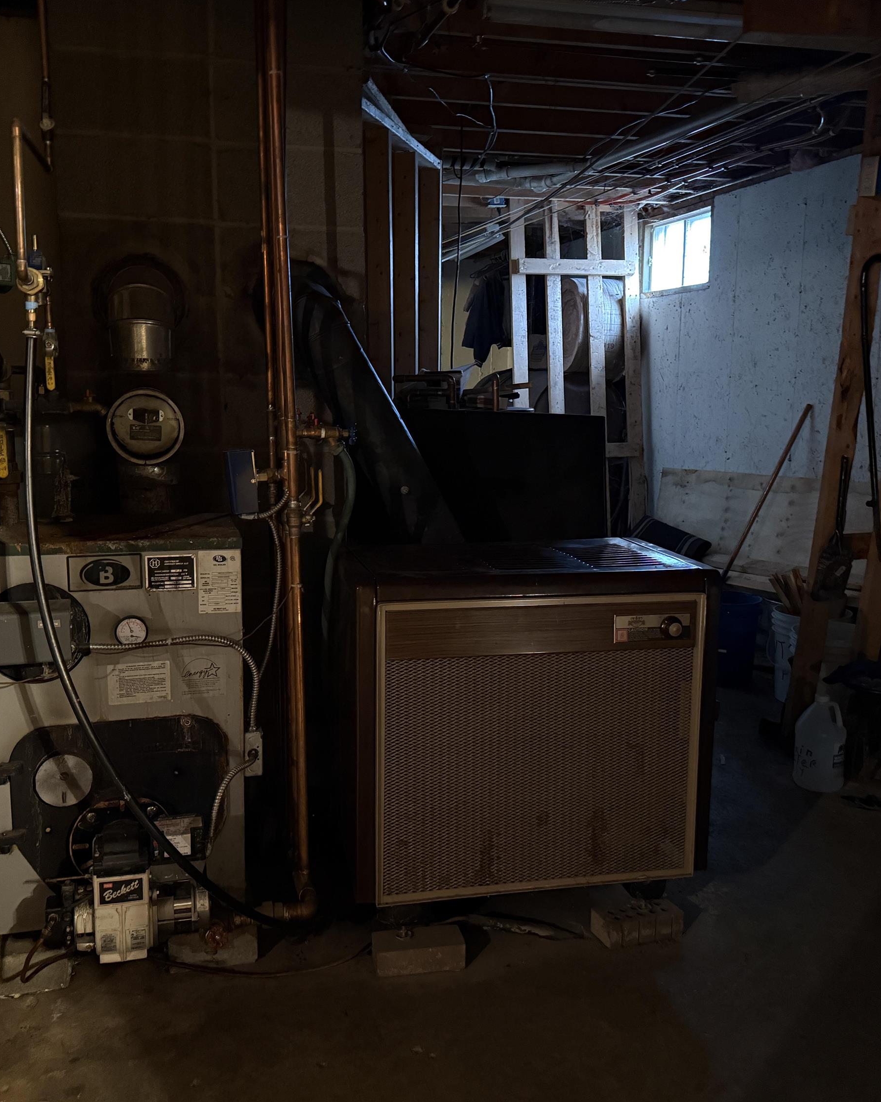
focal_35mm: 32
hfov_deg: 45.8
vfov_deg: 55.7
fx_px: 1043
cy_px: 538
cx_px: 441
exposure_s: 1/24
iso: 1600
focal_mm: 6.76
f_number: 1.78
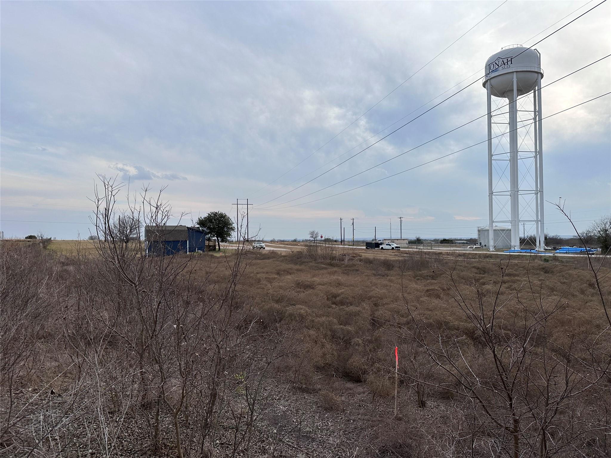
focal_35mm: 24
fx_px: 424
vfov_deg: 56.8
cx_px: 306
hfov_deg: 71.6
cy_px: 229
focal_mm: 6.86
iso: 80
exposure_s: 1/2809
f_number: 1.78
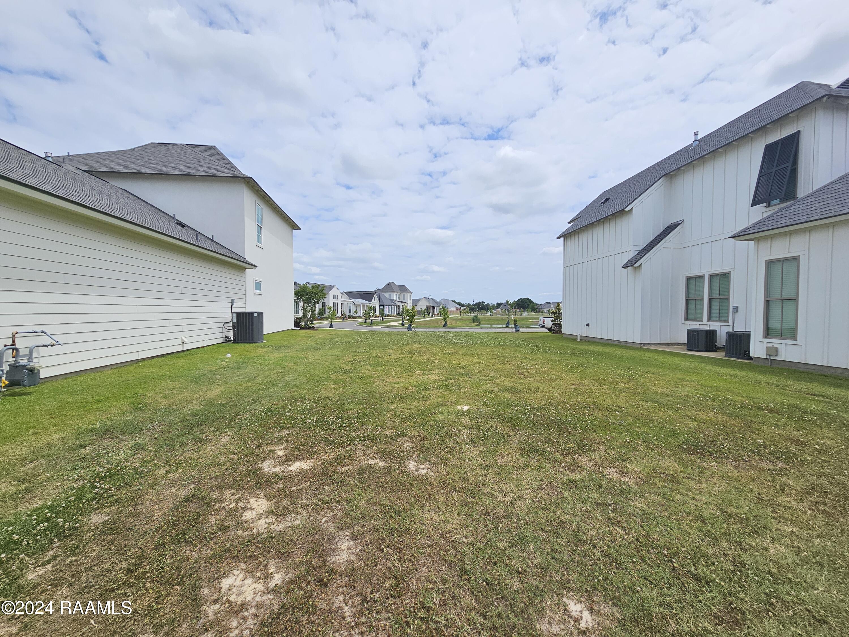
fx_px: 319
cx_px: 424
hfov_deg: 106.2
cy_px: 318
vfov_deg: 89.9
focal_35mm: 13
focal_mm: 2.2
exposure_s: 1/5271
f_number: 2.2
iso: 50
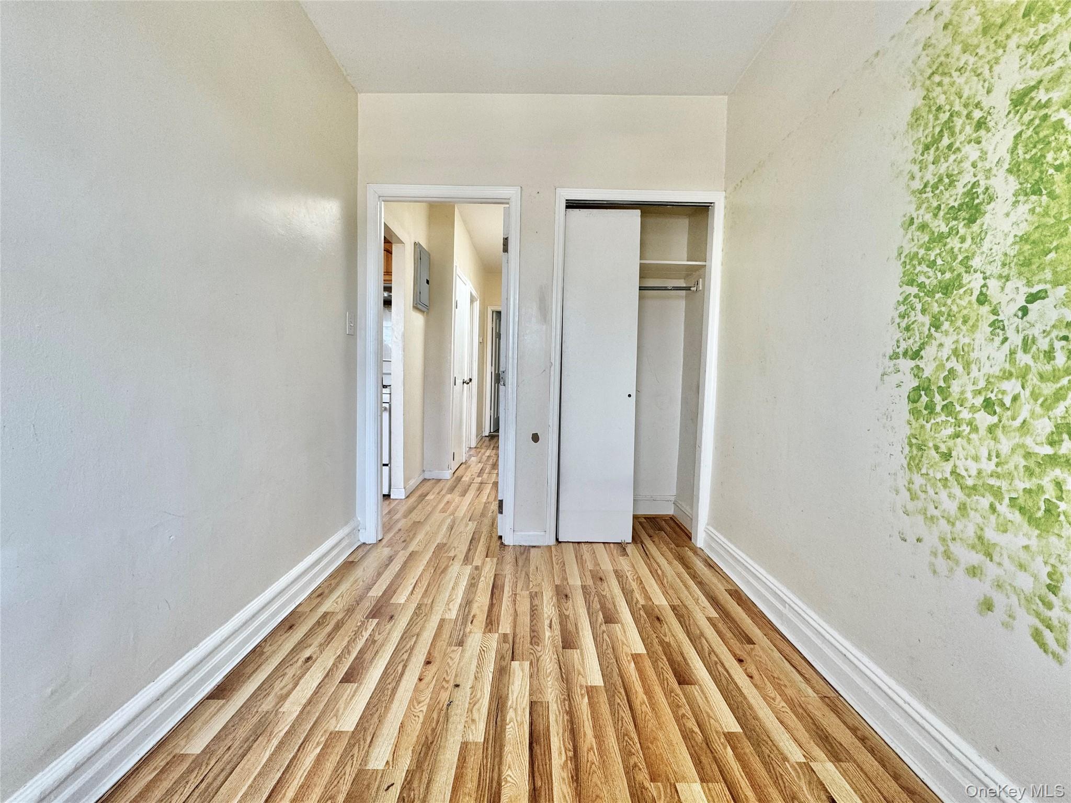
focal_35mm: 14
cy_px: 402
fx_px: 433
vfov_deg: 85.7
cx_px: 536
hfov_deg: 102.1
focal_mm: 2.22
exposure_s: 1/99
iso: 100
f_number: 2.2
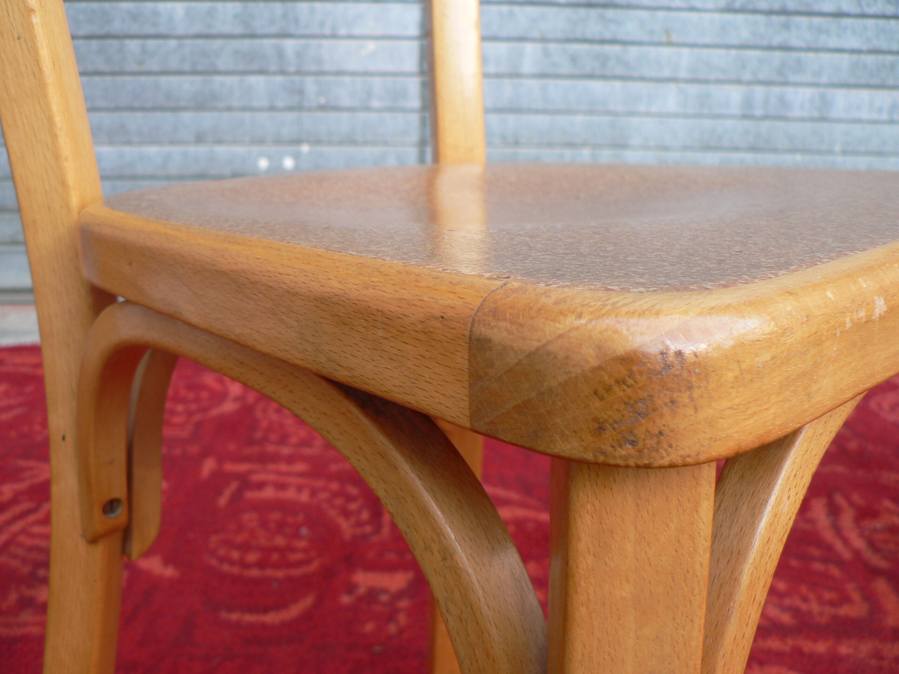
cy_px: 337
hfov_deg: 51.4
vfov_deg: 39.7
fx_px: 935
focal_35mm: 36
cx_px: 450
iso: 80
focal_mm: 6
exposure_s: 1/80
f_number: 2.8
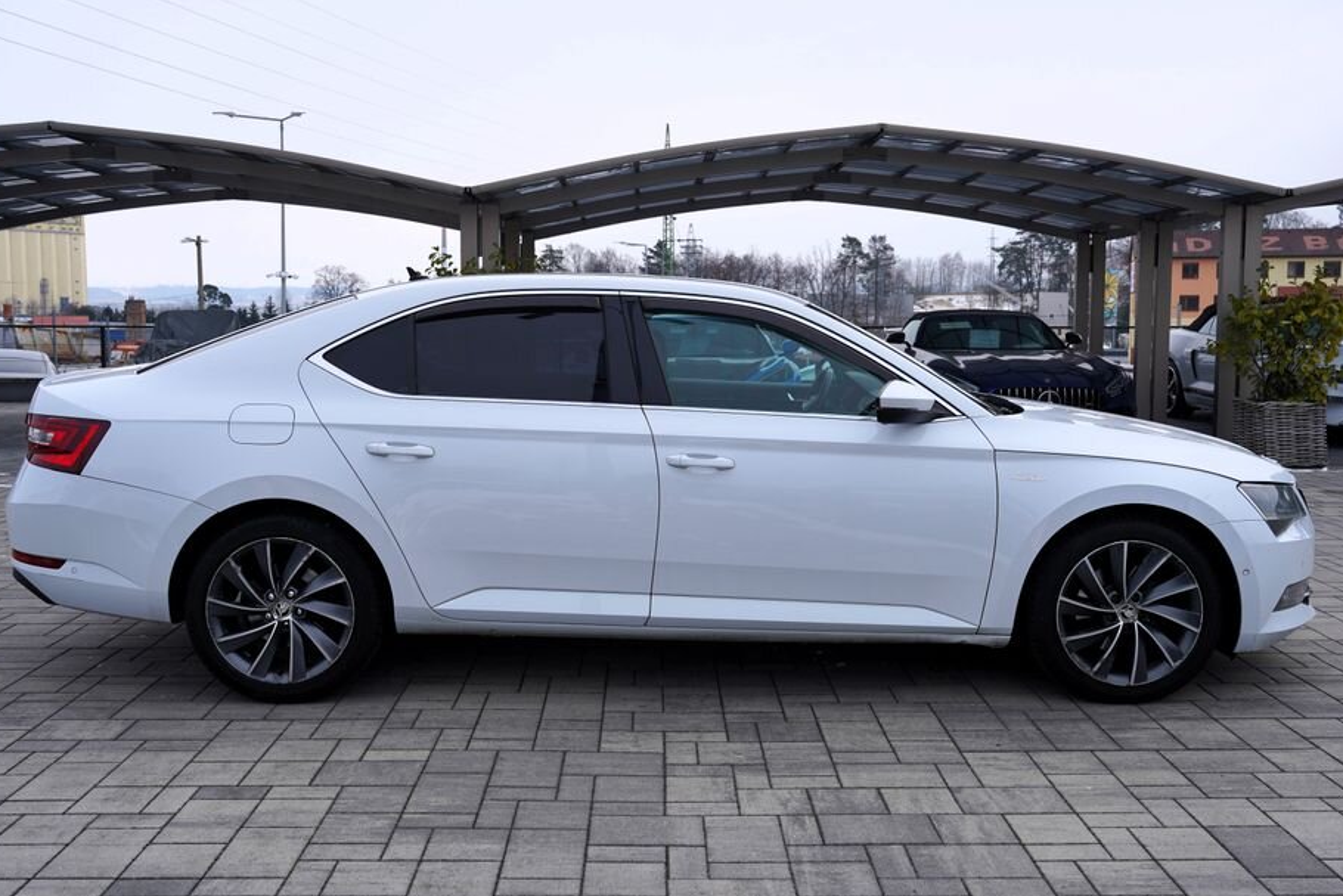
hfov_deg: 53.1
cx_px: 666
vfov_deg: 36.9
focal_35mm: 36
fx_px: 1343
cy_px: 442
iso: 100
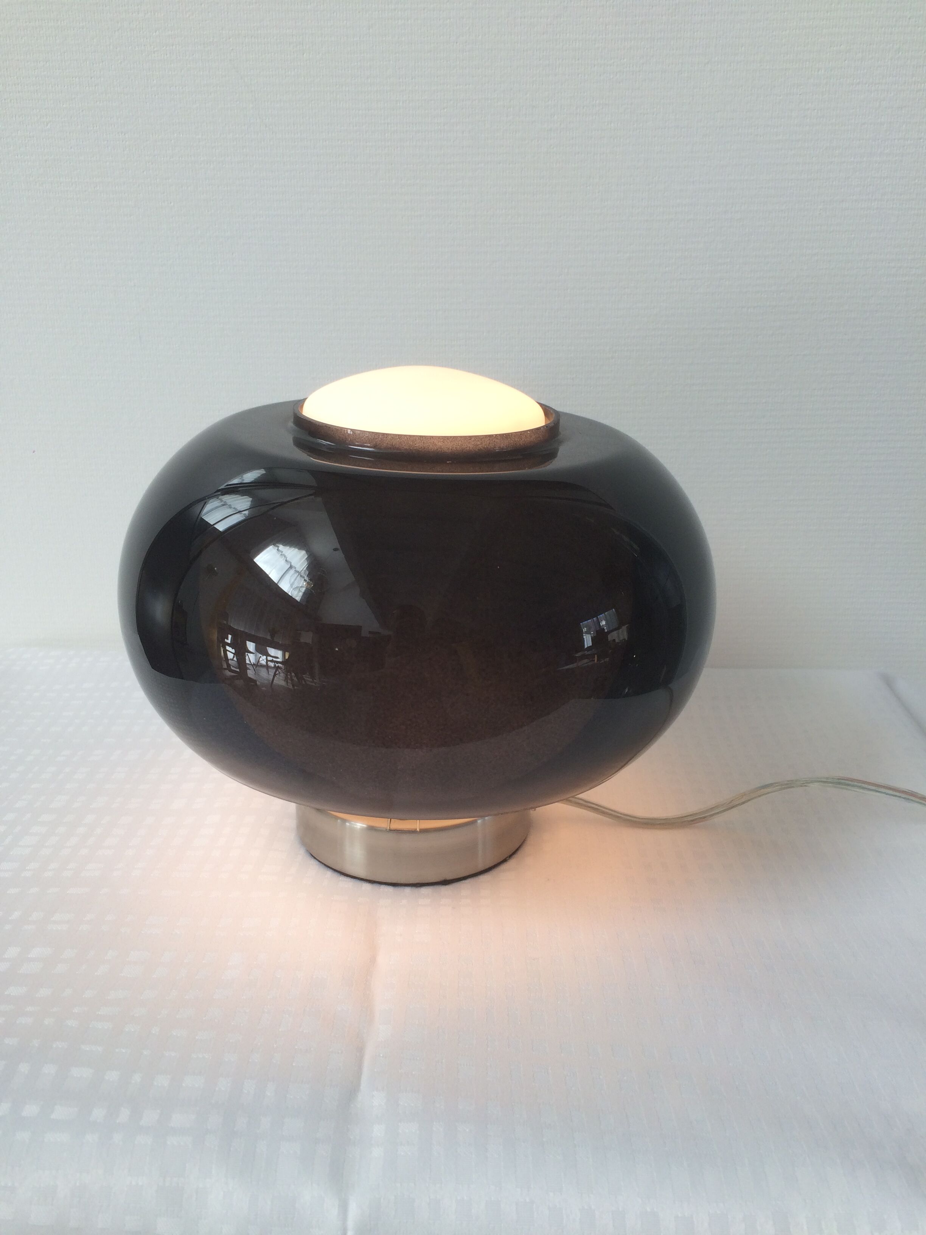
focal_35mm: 29
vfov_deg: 61.7
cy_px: 618
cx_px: 463
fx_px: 1034
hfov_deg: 48.2
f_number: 2.2
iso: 40
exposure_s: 1/100
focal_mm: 4.15
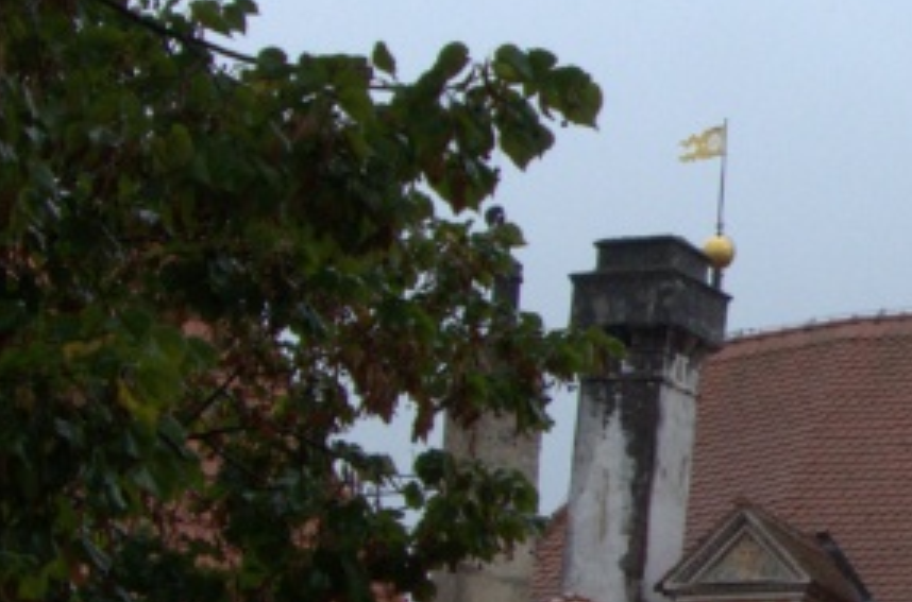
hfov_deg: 8.9
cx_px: 1352
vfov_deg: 6.0
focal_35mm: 227
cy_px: 248
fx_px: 5730
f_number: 7.1
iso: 800
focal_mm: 27
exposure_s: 1/200
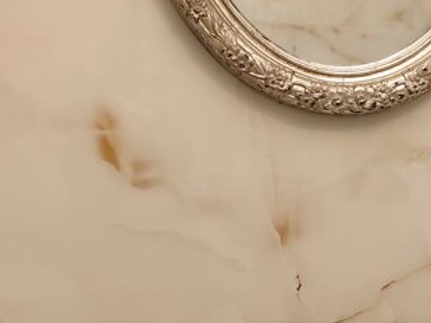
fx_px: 1331
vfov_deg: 13.7
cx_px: 507
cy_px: 266
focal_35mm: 107
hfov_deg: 17.6
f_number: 1.65
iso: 400
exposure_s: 1/50
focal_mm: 6.19
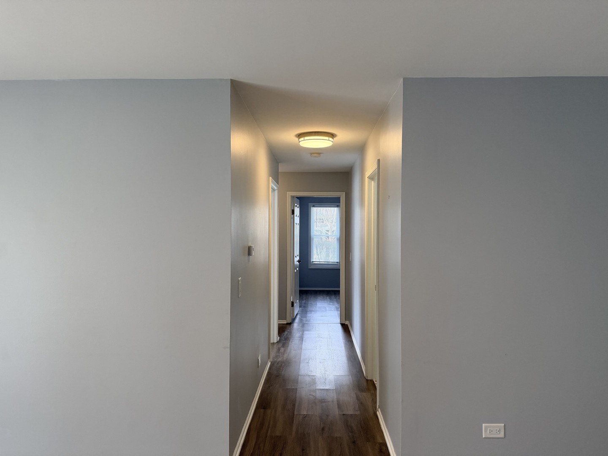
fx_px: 422
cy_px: 228
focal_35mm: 24
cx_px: 304
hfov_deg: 71.6
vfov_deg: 56.8
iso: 200
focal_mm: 6.76
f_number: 1.78
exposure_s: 1/211
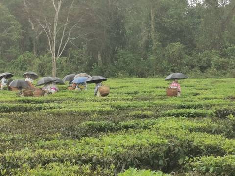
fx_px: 876
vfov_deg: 11.5
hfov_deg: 15.3
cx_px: 118
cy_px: 88
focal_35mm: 129
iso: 50
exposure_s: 1/395
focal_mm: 5.56
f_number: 1.6
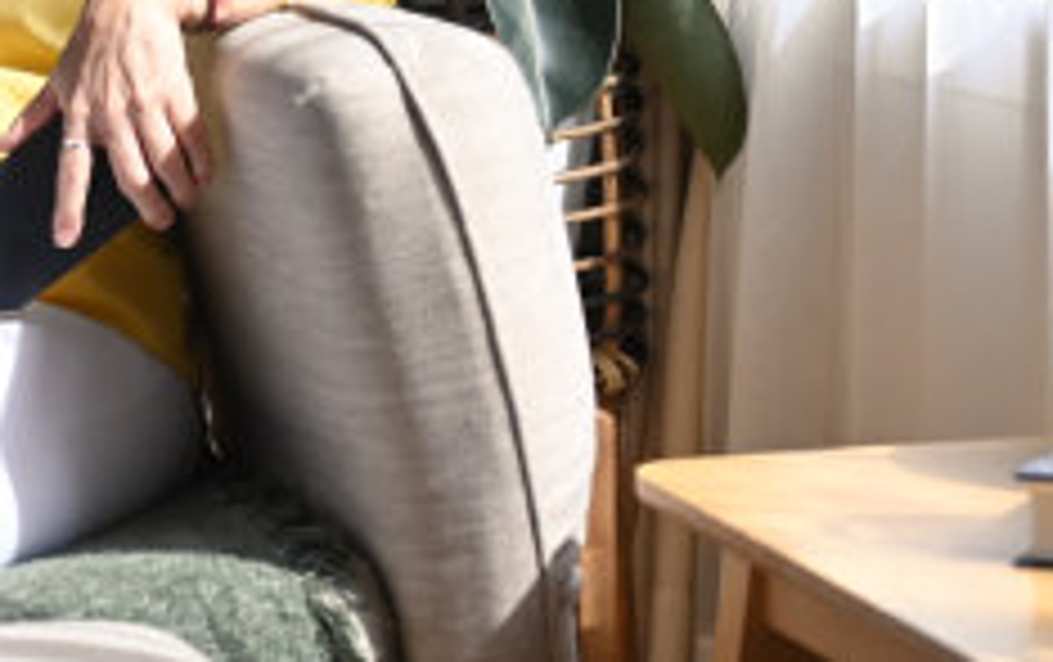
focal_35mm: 133
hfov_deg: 15.5
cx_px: 112
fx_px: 3822
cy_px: 59
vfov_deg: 9.8
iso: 400
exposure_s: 1/1000
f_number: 2.8
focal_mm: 50
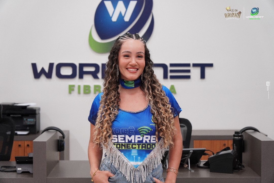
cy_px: 92
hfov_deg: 30.5
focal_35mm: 66
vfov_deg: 20.6
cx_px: 137
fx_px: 502
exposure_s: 1/125
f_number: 2.8
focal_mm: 44
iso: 800
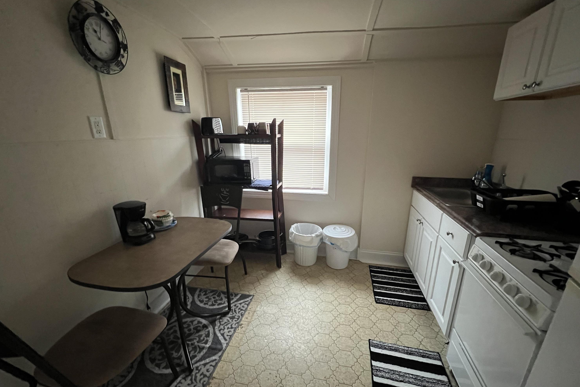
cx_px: 294
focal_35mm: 14
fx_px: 226
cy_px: 204
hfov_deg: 104.2
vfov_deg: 81.1
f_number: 1.8
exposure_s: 1/56
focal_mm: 1.57
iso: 1000
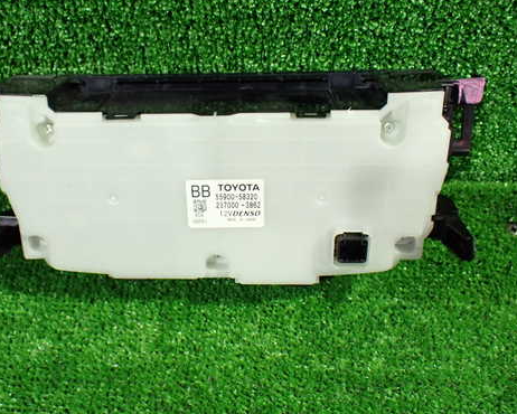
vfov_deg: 39.2
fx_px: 582
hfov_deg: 47.8
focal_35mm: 38
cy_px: 200
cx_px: 222
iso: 800
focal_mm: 5.4
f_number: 2.3
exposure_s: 1/40
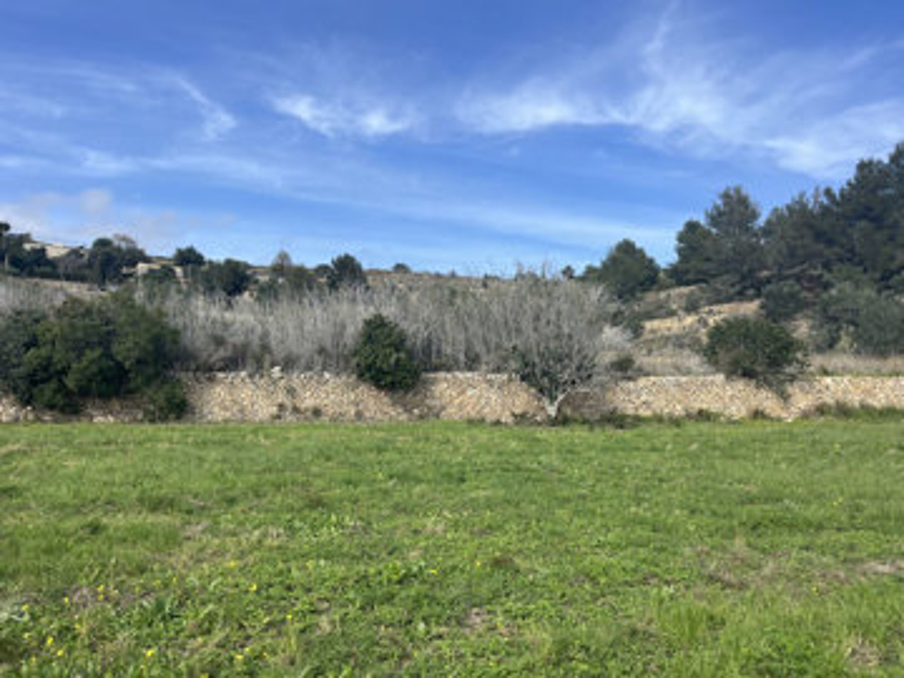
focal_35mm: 26
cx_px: 452
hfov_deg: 67.3
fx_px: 679
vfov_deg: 53.1
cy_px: 339
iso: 50
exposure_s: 1/2825
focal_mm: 5.1
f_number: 1.6
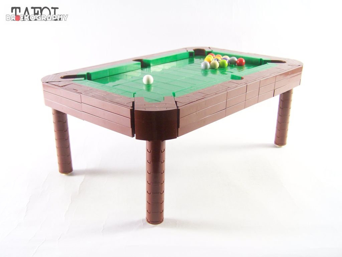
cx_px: 171
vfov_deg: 37.7
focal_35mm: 38
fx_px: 375
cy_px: 128
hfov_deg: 49.0
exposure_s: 1/30
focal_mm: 6.3
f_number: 3.2
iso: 200
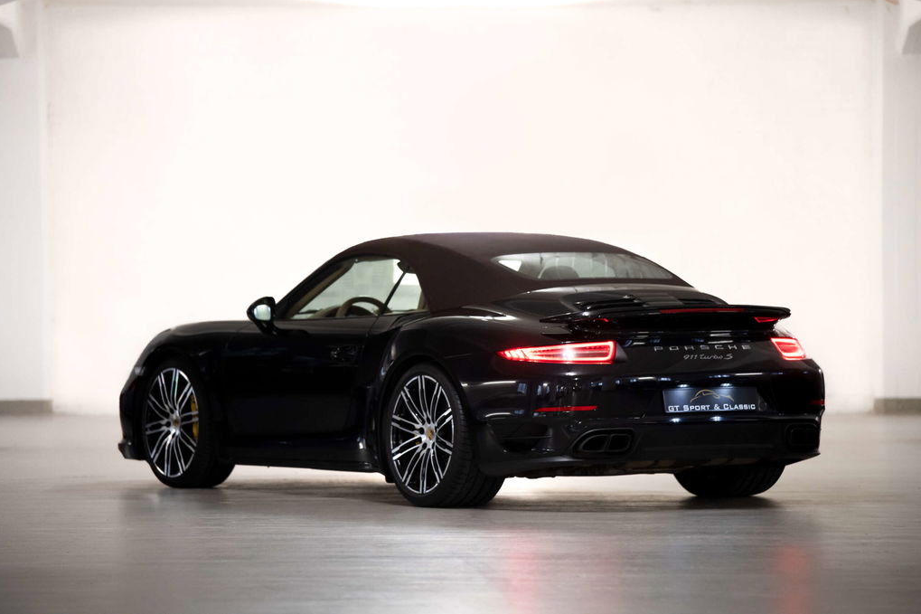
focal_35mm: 201
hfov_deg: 10.2
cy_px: 307
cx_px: 459
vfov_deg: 6.8
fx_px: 5141
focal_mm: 200
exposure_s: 1/40
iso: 2000
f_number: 2.8
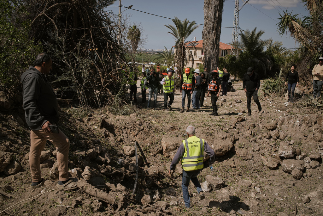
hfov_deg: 54.4
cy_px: 108
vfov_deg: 37.9
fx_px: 314
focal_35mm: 35
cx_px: 162
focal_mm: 35
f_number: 8
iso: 500
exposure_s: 1/2000
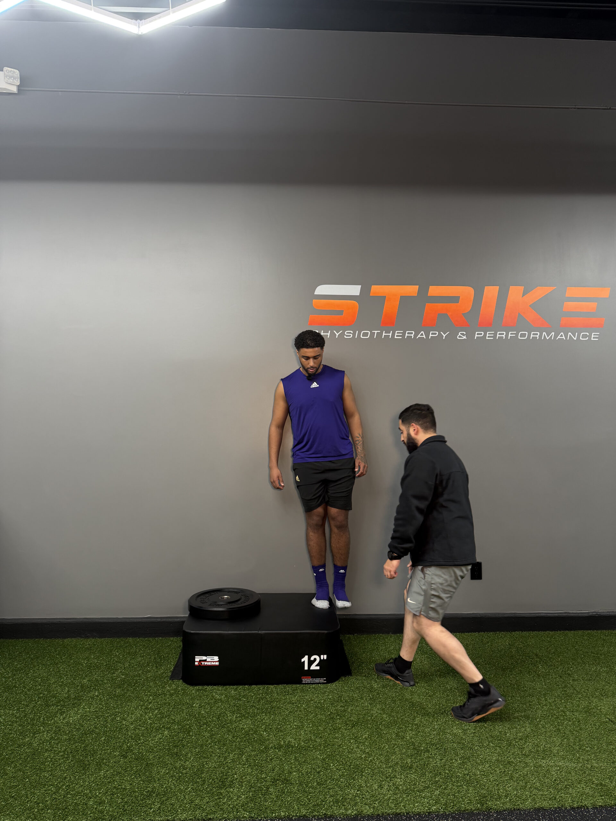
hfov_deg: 56.8
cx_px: 308
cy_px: 410
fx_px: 569
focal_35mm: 24
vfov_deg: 71.6
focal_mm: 6.76
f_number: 1.78
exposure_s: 1/60
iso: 125
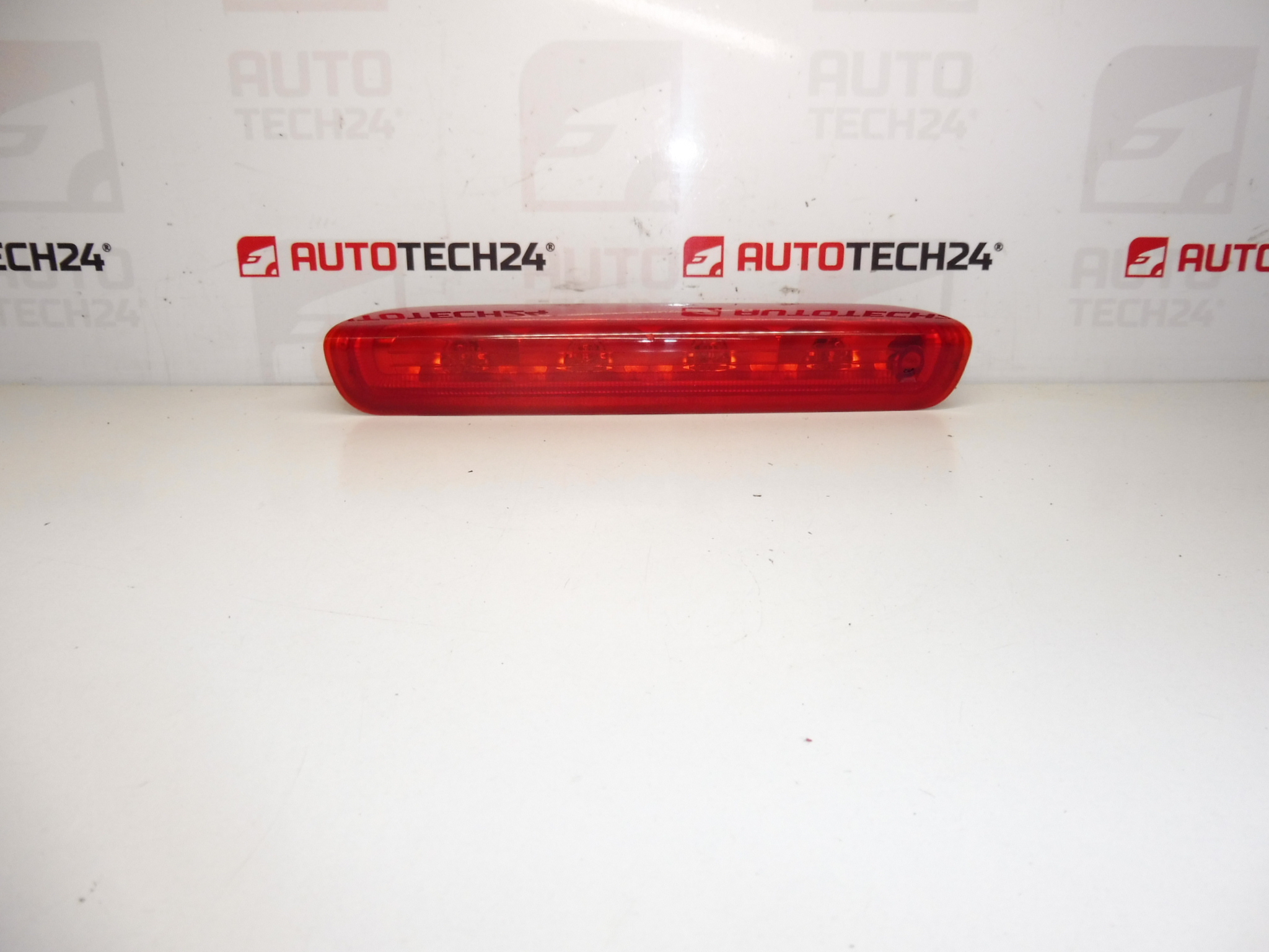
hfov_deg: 69.4
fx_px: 916
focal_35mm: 25
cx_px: 634
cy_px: 476
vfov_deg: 54.9
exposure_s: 1/250
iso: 200
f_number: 3.5
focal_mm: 4.4
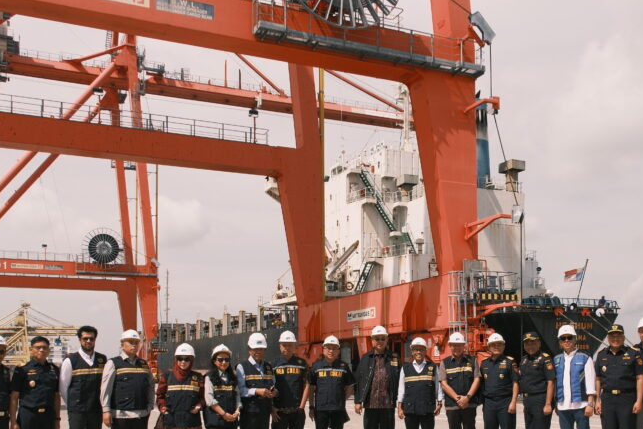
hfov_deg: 45.2
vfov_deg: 30.5
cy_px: 340
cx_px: 384
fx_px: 768
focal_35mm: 43
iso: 640
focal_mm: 18
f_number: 8
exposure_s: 1/2000
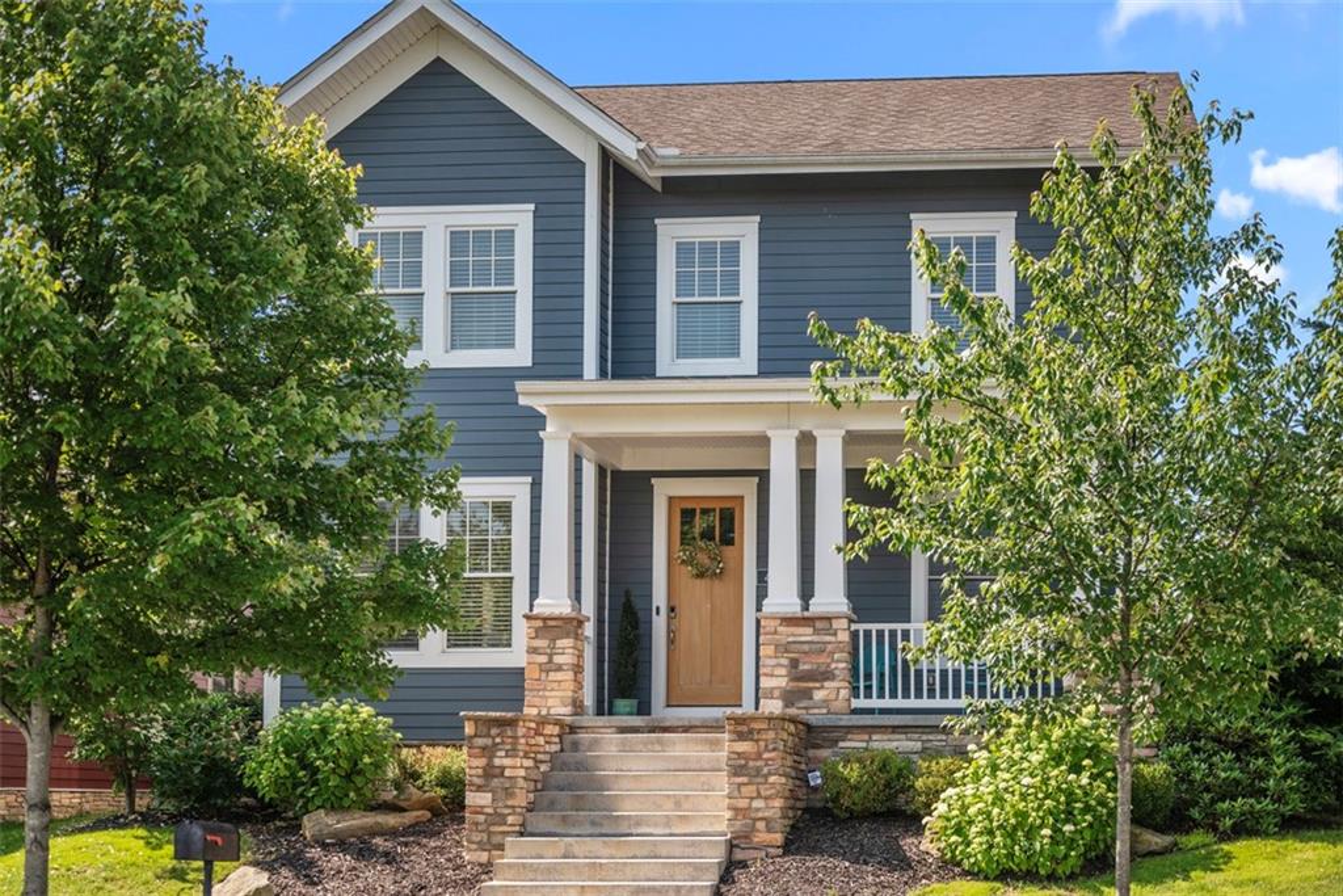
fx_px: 1865
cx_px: 672
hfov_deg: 39.6
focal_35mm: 50
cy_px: 448
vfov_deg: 27.0
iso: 400
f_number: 1.8
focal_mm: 50
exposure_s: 1/8000
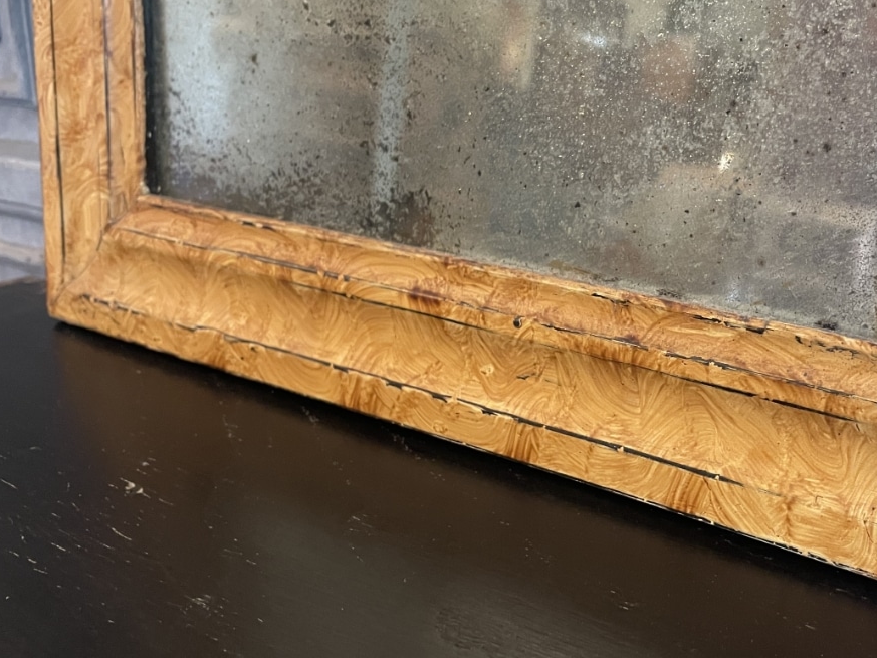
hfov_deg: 50.2
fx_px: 912
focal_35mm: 36
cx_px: 602
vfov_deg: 39.7
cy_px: 310
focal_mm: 4.2
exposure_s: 1/33
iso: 500
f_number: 1.6
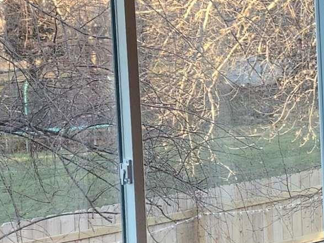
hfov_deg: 13.0
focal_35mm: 121
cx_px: 736
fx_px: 1133
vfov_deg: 12.2
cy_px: 124
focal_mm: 5.4
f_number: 1.8
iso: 125
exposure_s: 1/120
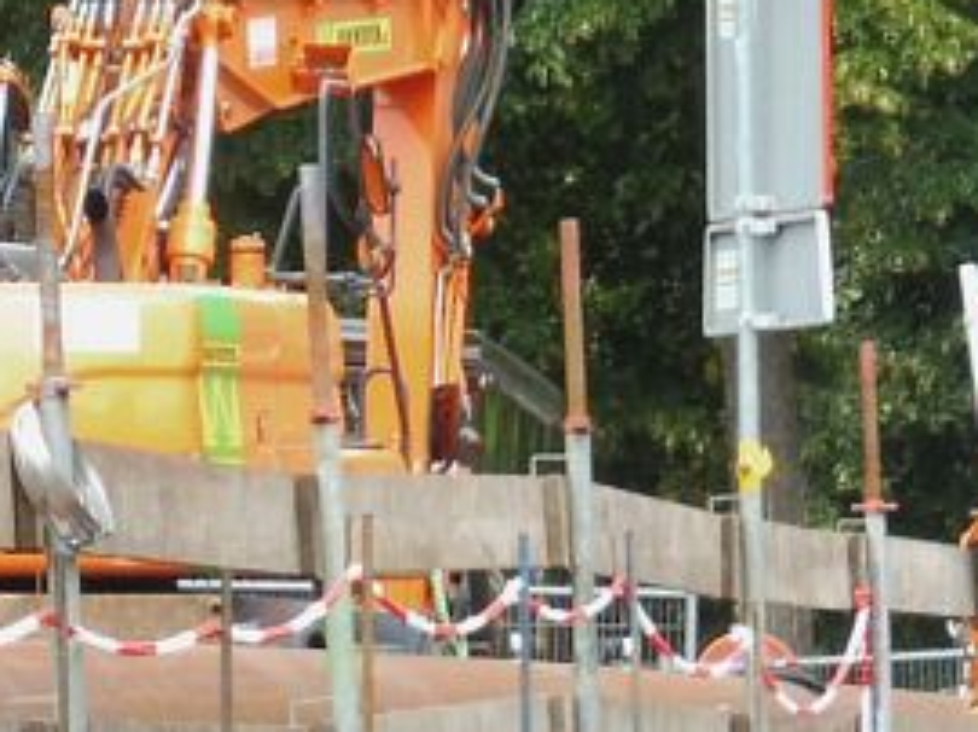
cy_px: 1145
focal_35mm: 667
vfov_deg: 2.2
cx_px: 1145
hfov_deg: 3.0
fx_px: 18828
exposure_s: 1/100
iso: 125
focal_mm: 31.3
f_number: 6.3
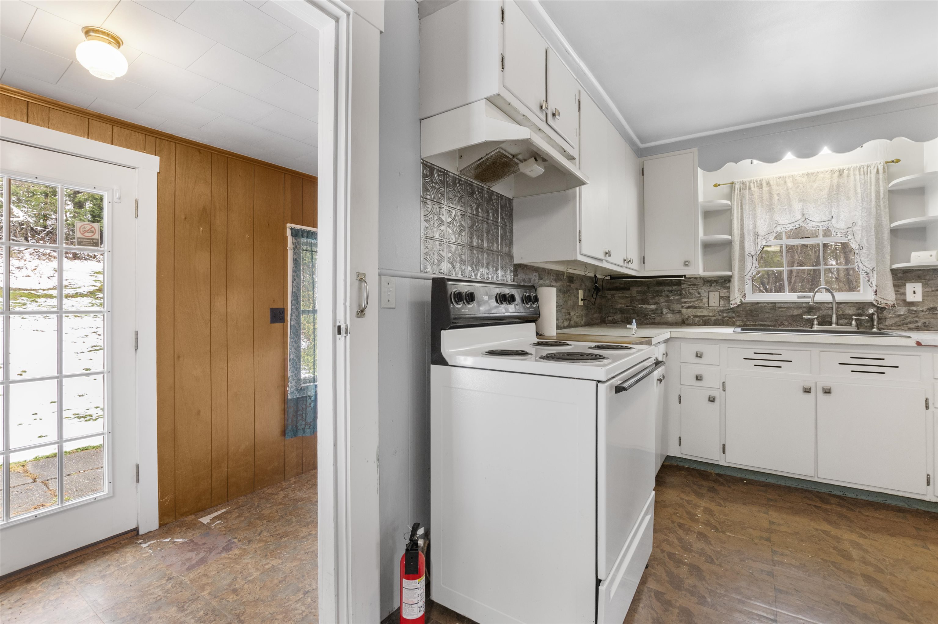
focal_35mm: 15
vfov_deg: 77.2
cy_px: 312
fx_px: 391
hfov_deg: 100.4
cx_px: 469
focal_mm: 10
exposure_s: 1/3
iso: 64
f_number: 8
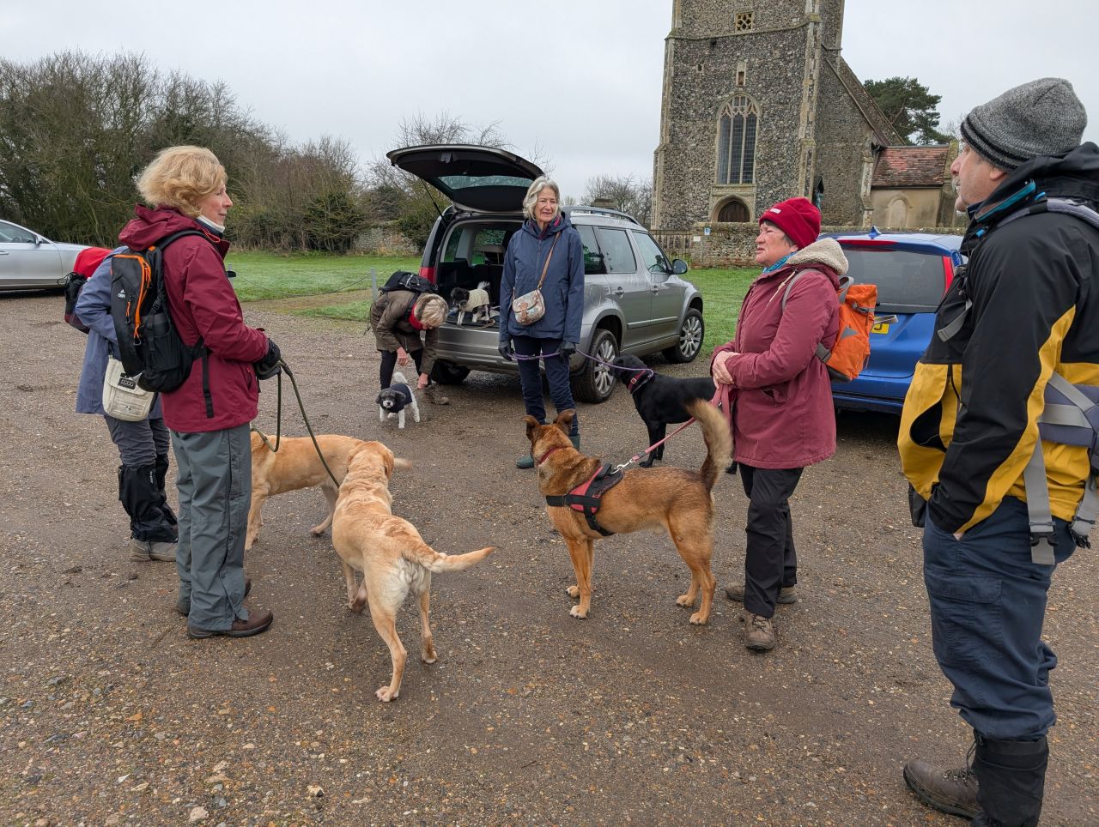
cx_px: 550
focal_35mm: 24
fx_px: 763
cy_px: 414
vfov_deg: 56.9
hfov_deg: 71.5
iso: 22
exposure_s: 1/84.4
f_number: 1.68
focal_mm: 6.9
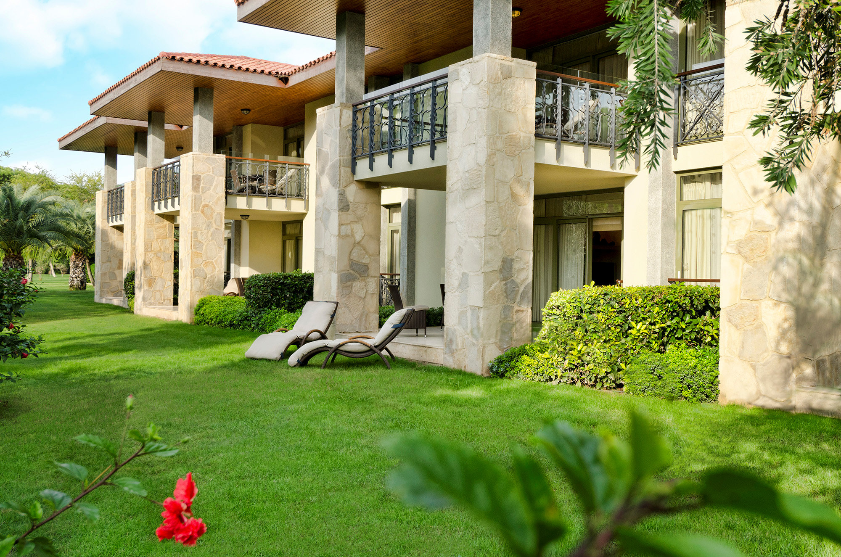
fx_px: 839
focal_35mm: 36
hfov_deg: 53.2
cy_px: 278
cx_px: 420
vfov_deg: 36.7
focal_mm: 24
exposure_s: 1/250
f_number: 8
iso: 200
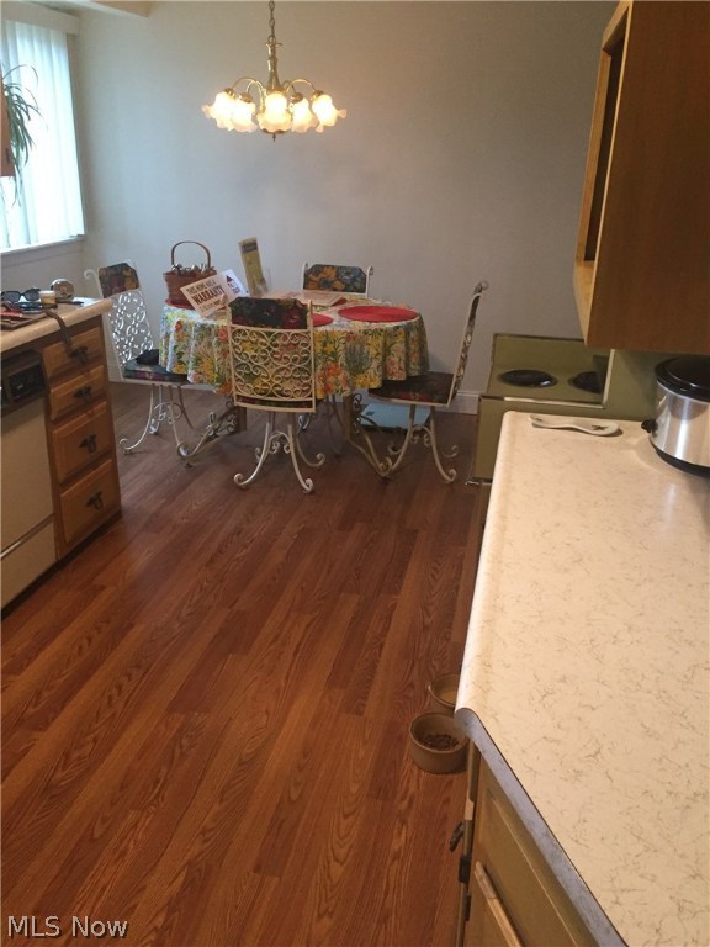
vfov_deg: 61.7
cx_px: 355
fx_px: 793
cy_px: 474
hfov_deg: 48.2
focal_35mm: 29
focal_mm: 4.15
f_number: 2.2
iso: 200
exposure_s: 1/30
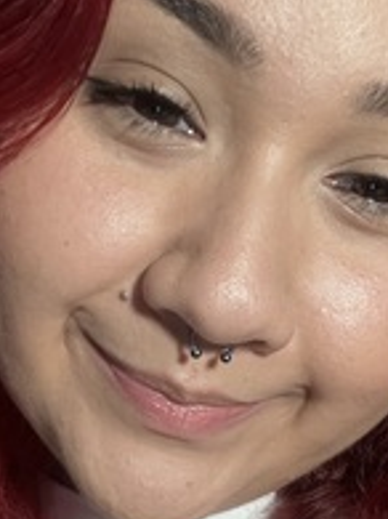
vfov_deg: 31.5
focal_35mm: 59
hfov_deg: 24.8
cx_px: 195
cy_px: 447
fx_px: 883
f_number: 2.2
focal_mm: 2.71
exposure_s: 1/40
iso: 250
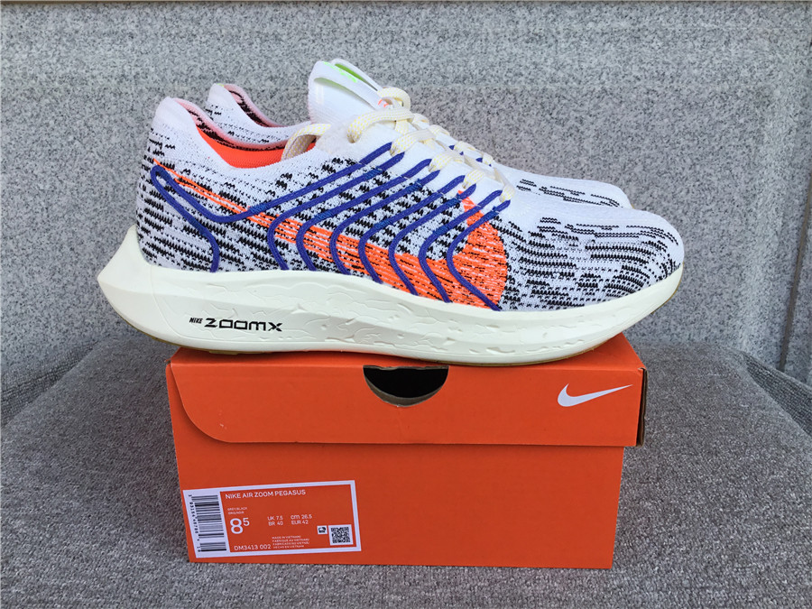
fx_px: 727
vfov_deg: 45.4
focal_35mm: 31
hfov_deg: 58.4
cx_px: 406
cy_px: 304
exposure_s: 1/554
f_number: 2.4
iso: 25
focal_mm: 3.3
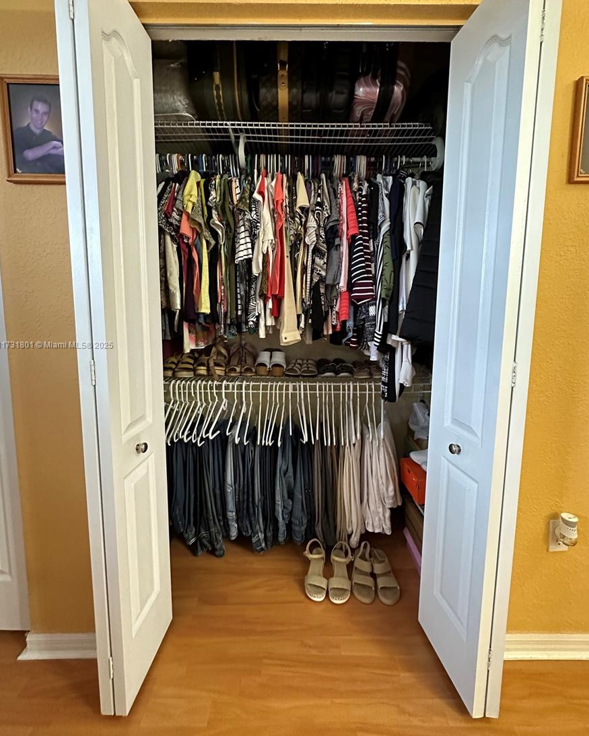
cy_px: 345
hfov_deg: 84.1
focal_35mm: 15
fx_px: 327
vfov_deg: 96.7
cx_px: 292
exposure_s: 1/60
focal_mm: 2.22
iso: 800
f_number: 2.2
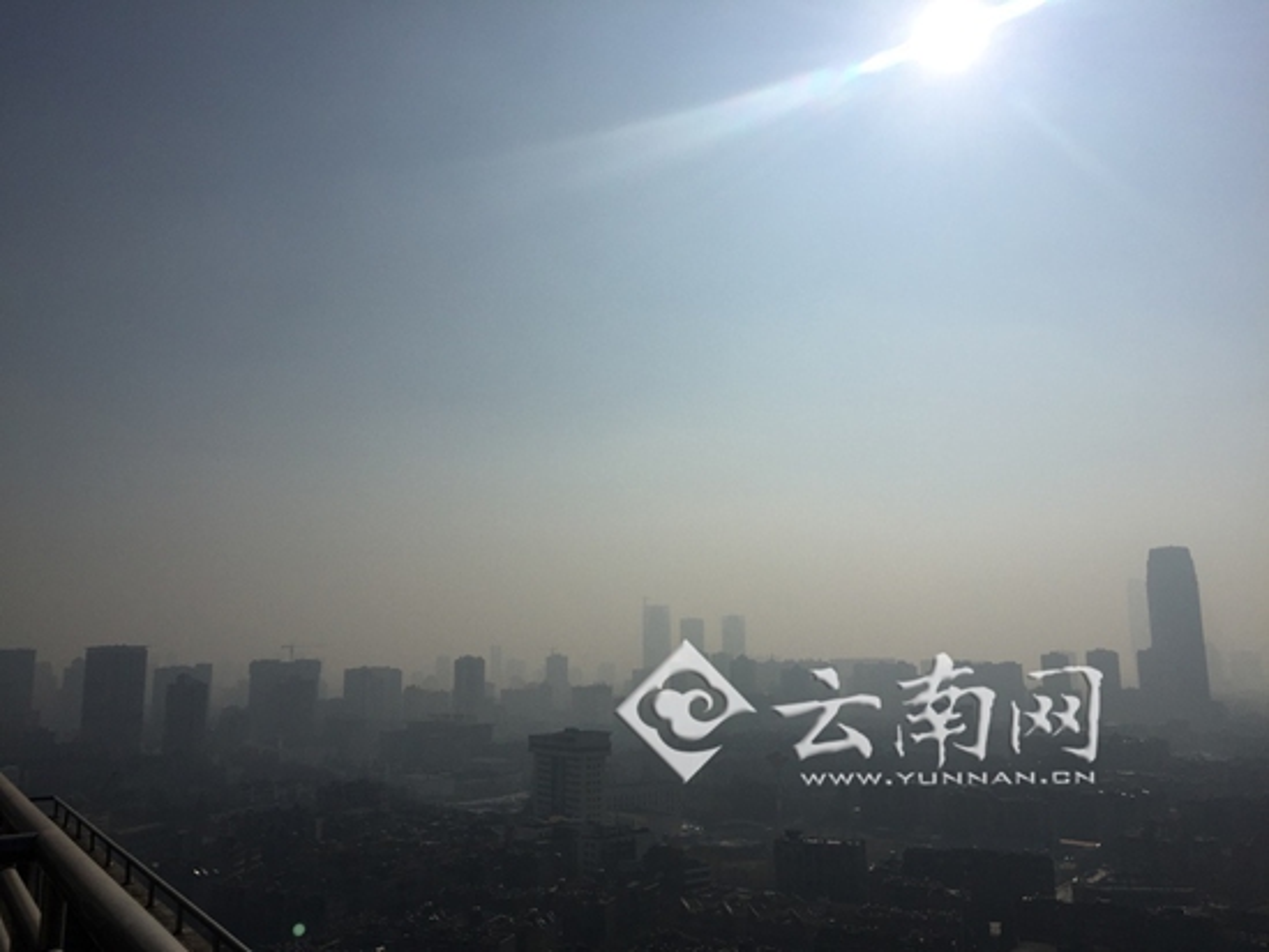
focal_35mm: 29
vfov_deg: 48.3
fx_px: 1064
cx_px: 634
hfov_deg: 61.6
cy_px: 476
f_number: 2.2
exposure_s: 1/20000
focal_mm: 4.15
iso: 32
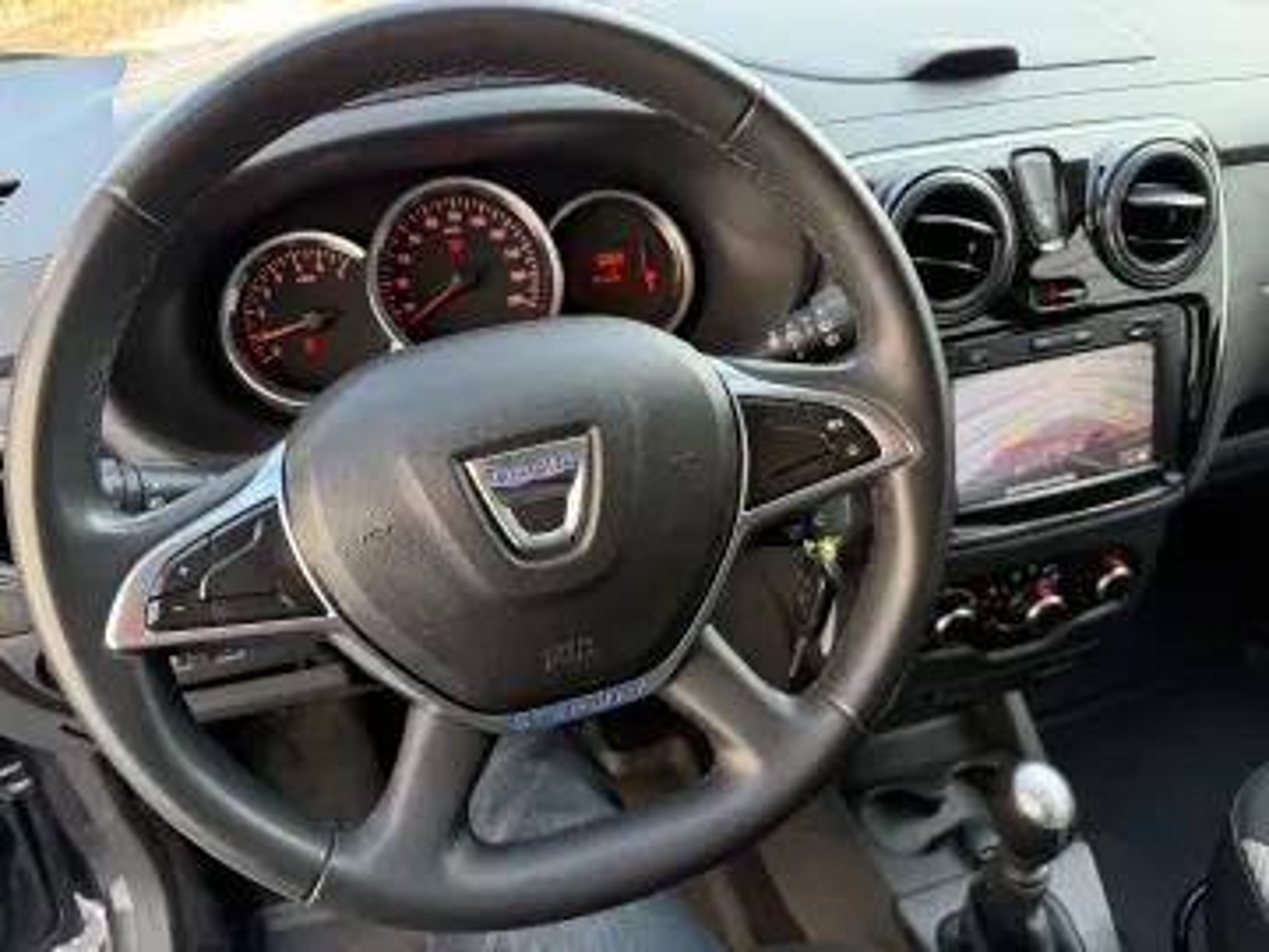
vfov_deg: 56.8
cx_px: 634
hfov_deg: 71.6
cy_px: 476
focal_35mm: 24
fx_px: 880
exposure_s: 1/127
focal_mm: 6.76
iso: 200
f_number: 1.78
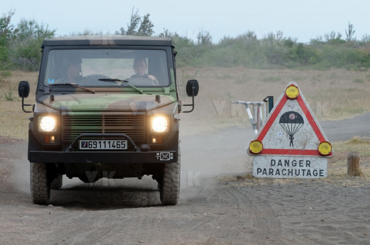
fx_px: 1508
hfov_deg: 14.0
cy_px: 122
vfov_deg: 9.3
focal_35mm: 147
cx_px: 185
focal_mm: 98
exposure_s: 1/320
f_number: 8
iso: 320
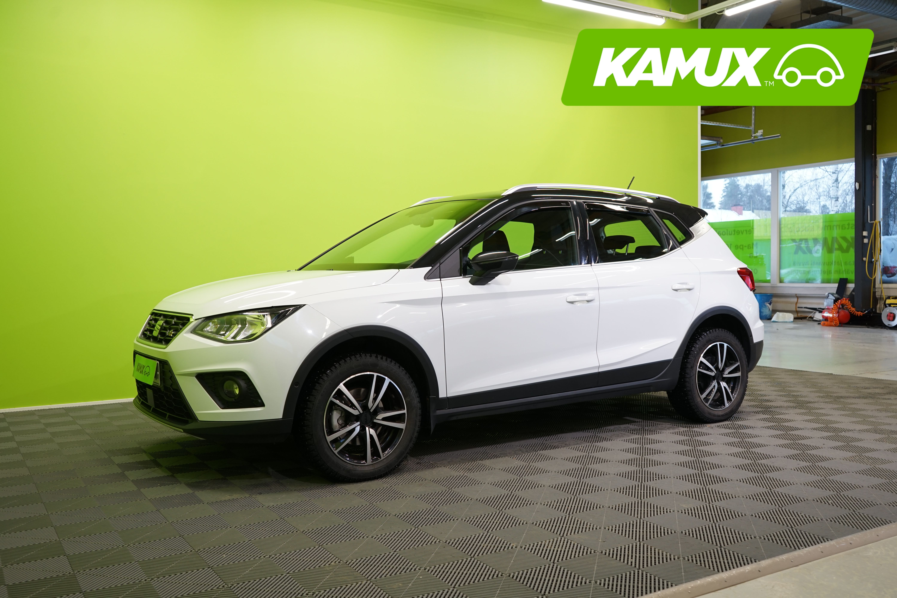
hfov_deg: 58.7
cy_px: 299
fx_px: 797
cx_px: 448
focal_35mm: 32
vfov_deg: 41.1
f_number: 5
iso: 500
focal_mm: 32
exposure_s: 1/40
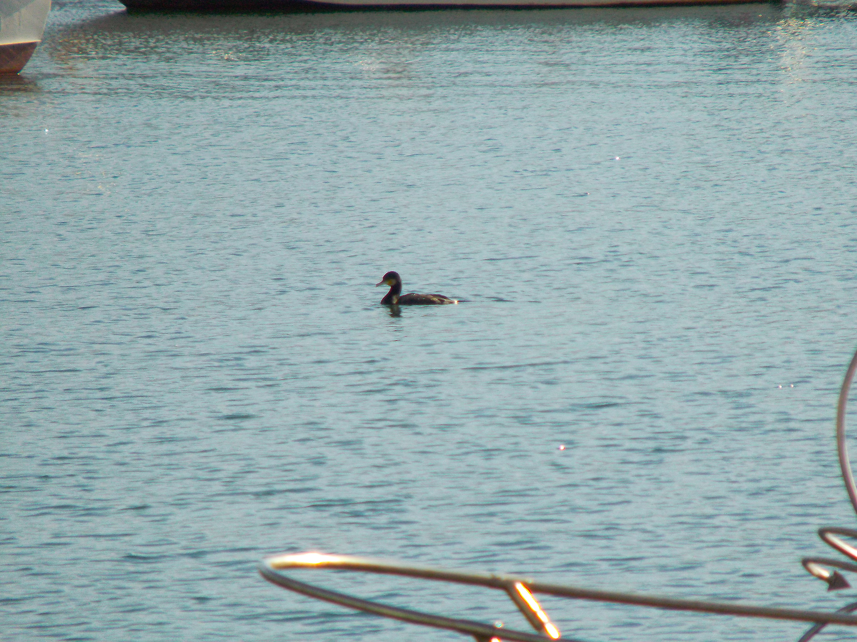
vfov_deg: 2.7
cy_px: 321
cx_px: 428
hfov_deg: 3.5
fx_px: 13864
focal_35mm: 560
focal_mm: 100
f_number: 4.8
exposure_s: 1/1000
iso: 200
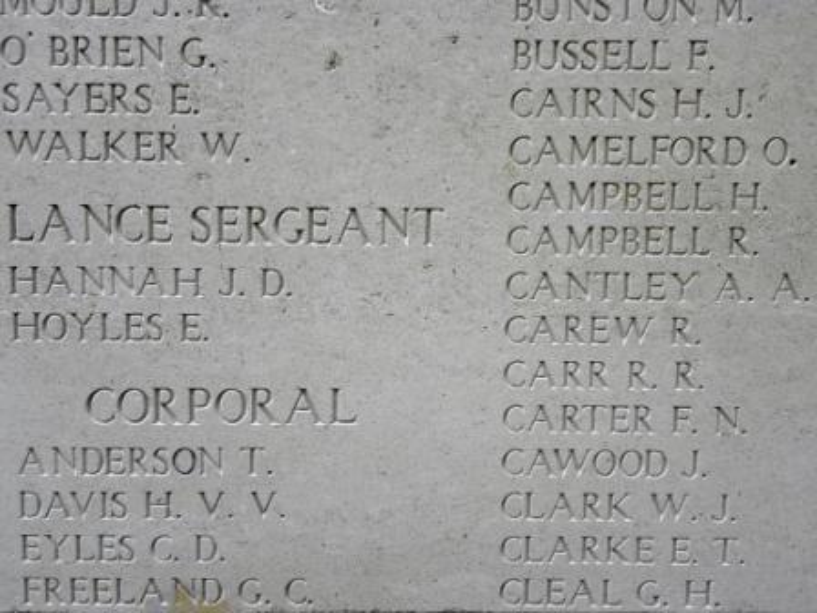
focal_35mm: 46
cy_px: 306
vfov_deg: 31.5
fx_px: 1086
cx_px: 408
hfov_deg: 41.2
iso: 93
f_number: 3.2
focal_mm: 8.2
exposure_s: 1/71.1
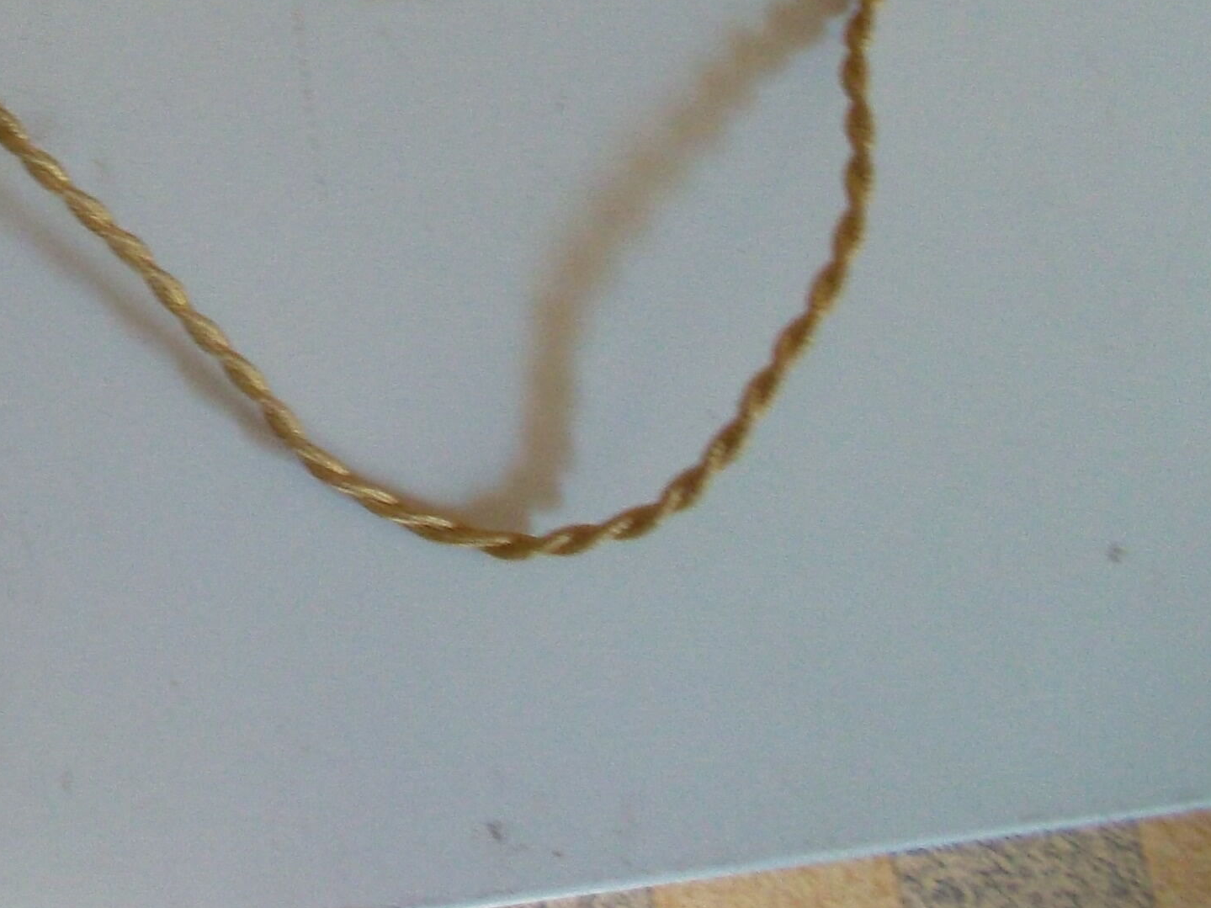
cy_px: -113
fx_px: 2484
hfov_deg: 24.3
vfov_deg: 19.7
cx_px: -315
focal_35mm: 71
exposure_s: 1/45
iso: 123
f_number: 3.3
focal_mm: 4.1
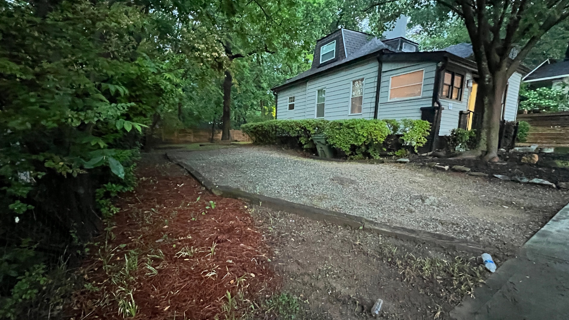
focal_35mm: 15
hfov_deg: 103.0
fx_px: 226
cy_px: 172
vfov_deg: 70.4
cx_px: 280
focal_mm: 1.57
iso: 1600
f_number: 1.8
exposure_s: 1/30
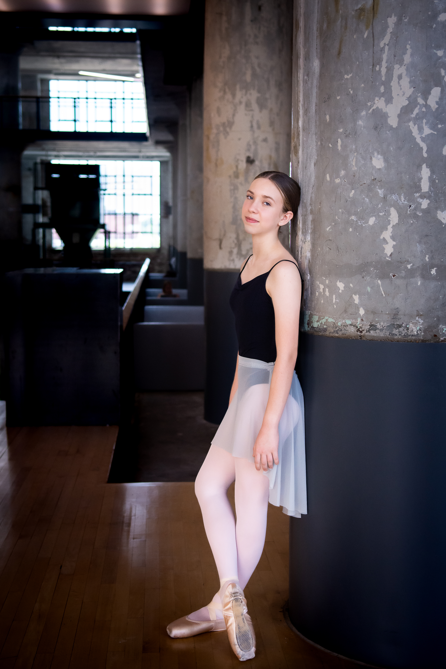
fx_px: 864
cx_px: 223
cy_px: 334
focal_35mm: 46
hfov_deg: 28.9
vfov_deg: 42.3
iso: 800
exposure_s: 1/1250
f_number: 2.8
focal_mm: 31
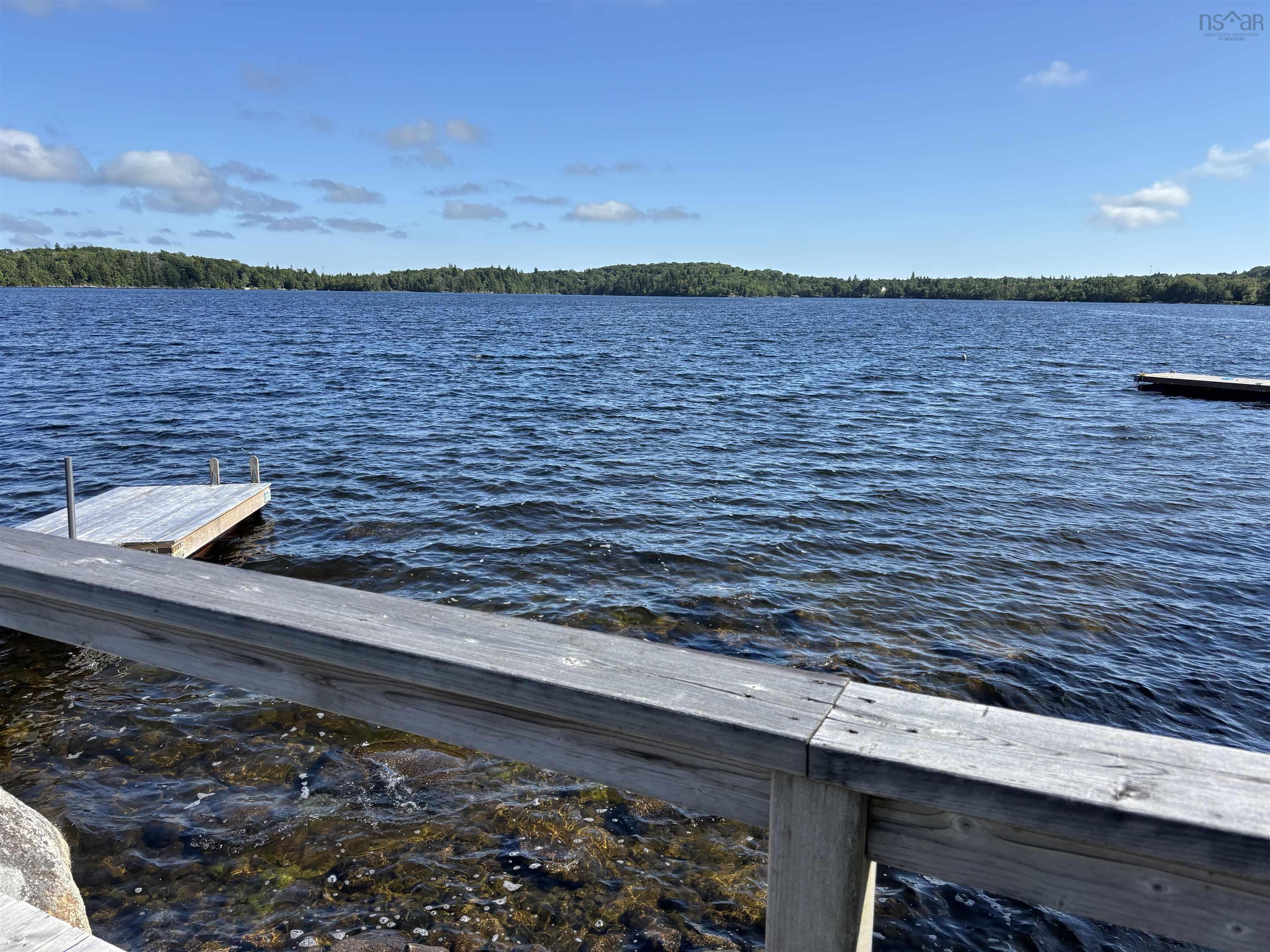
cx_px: 635
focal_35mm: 26
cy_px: 476
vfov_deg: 53.1
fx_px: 954
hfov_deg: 67.3
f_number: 1.6
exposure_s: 1/3021
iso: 50
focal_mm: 5.96
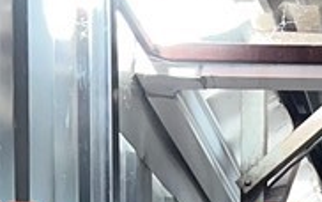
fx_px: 1361
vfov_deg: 7.5
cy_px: 595
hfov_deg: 12.3
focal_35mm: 155
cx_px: 591
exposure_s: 1/17
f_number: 1.5
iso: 50
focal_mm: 5.7
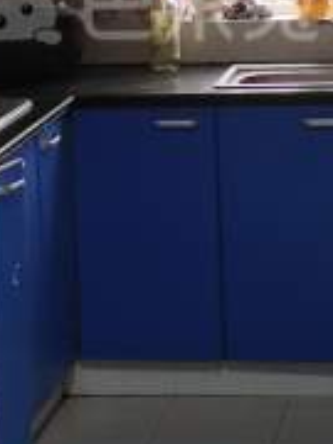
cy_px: -21
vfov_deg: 12.2
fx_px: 2052
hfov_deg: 9.3
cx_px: 121
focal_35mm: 160
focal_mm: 5.58
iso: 200
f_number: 1.8
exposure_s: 1/100
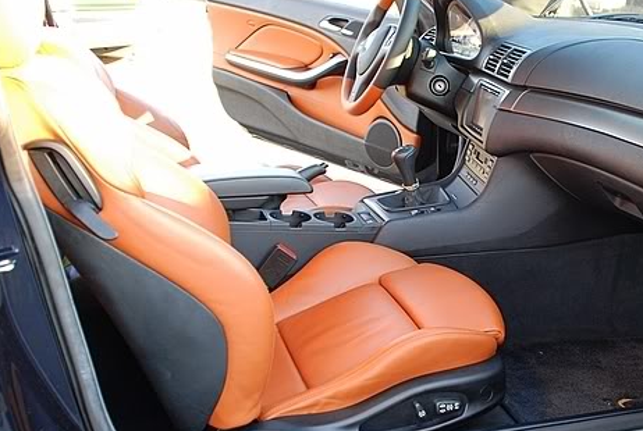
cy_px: 276
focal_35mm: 52
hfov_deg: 37.6
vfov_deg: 26.0
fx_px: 931
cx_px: 436
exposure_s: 1/30
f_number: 3.8
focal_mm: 20
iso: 200
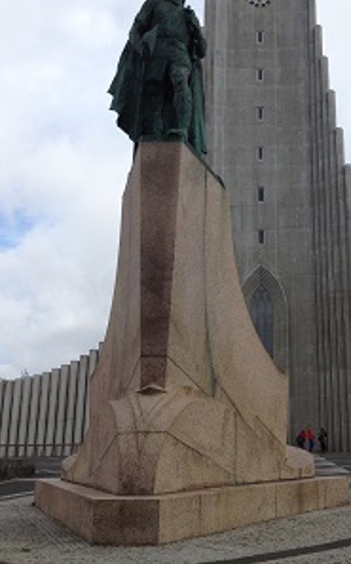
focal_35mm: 50
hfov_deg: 25.4
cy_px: 190
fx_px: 767
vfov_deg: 39.9
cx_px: 269
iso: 50
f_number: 2.4
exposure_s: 1/1672
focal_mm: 4.28
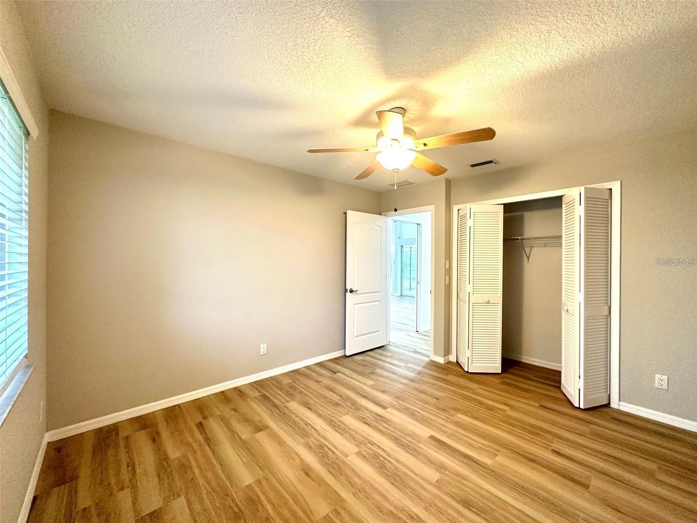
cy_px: 262
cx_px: 348
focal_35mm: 14
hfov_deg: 102.1
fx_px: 282
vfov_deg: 85.7
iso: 200
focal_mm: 2.22
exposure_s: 1/60
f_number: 2.2
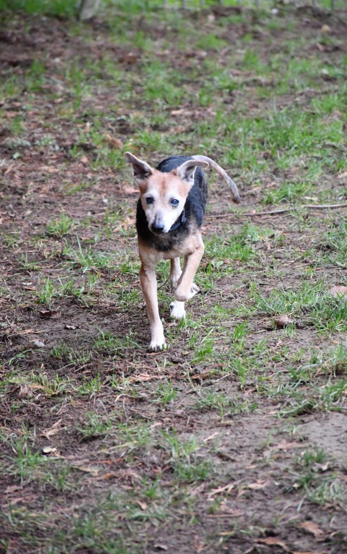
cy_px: 276
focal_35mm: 215
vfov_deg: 9.8
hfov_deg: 6.1
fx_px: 3253
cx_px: 175
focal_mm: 140
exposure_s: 1/500
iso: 6400
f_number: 5.6
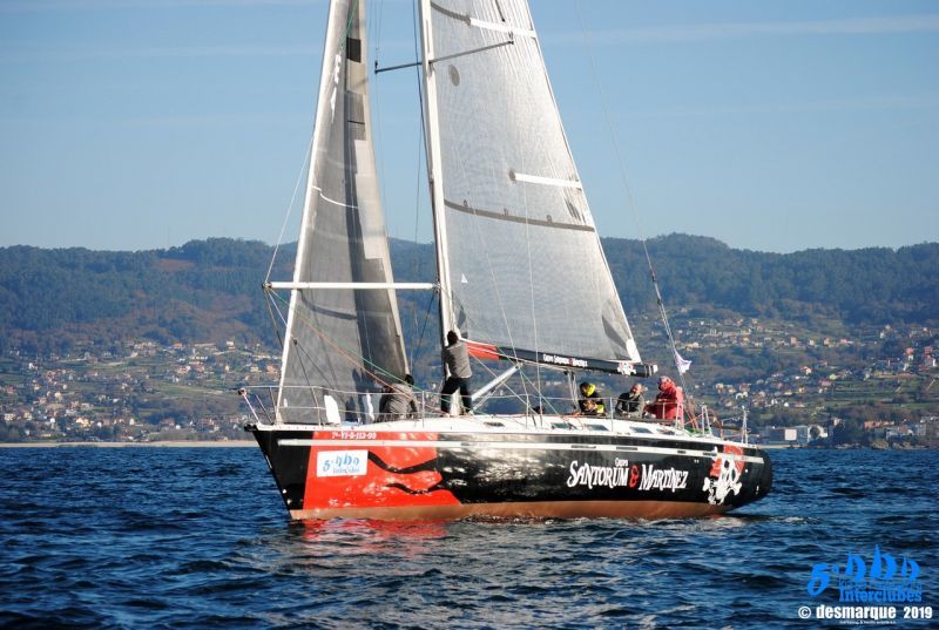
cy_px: 315
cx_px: 470
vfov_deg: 10.8
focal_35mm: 128
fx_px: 3332
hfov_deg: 16.0
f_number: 5.6
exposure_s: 1/500
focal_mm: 85
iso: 100
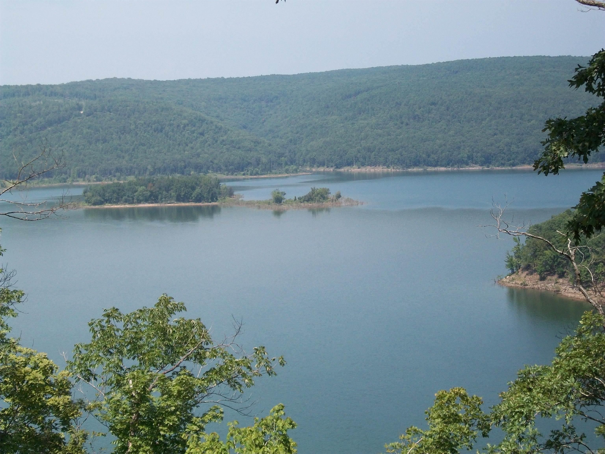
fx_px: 1346
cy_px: 227
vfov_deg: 19.1
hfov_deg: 25.3
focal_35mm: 77
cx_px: 302
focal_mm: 13.7
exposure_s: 1/500
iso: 80
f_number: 4.6
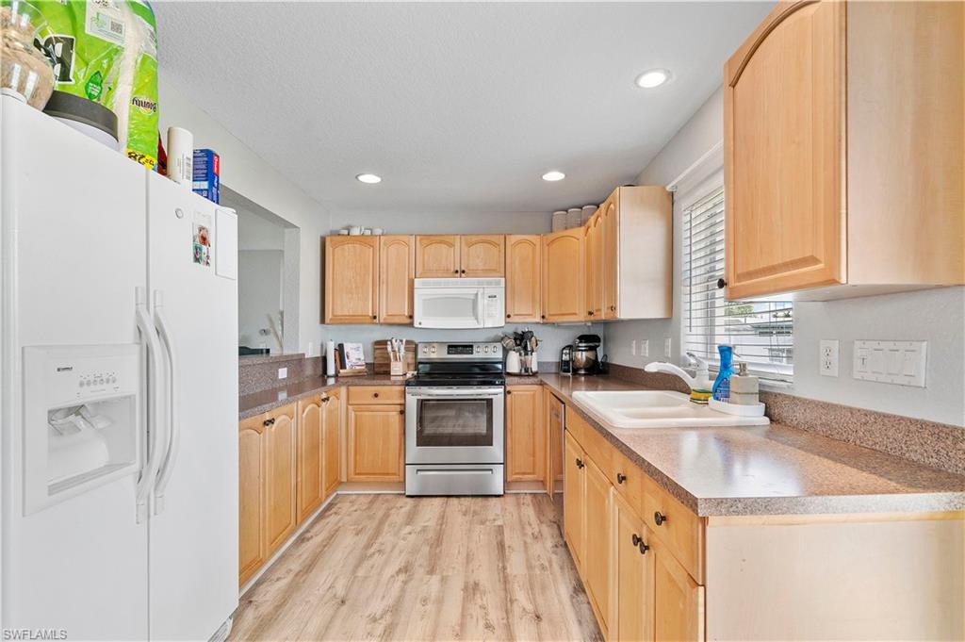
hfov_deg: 96.8
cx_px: 482
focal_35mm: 16
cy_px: 321
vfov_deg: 73.7
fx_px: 429
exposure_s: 1/60
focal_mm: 16
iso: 500
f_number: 8
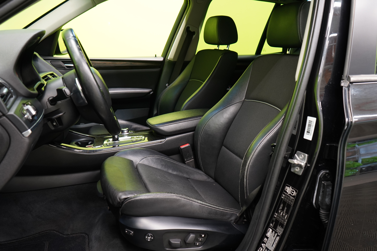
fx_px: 314
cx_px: 188
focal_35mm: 30
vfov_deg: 43.6
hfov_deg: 61.9
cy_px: 126
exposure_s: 1/20
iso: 1250
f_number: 5
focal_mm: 30
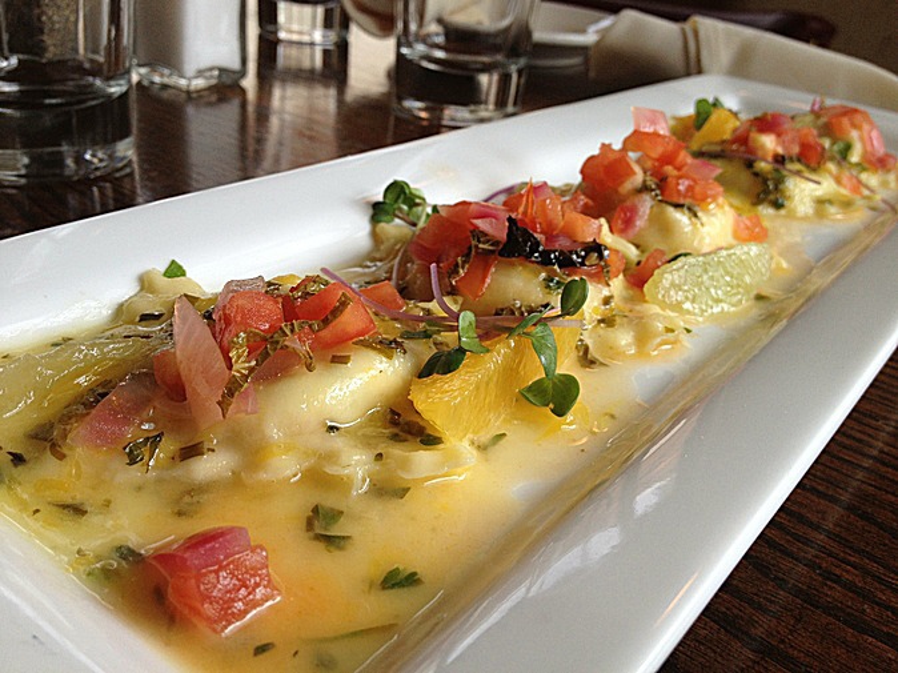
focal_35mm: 35
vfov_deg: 40.7
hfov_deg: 52.6
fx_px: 908
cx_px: 449
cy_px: 336
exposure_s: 1/120
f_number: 2.4
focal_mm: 4.28
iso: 80
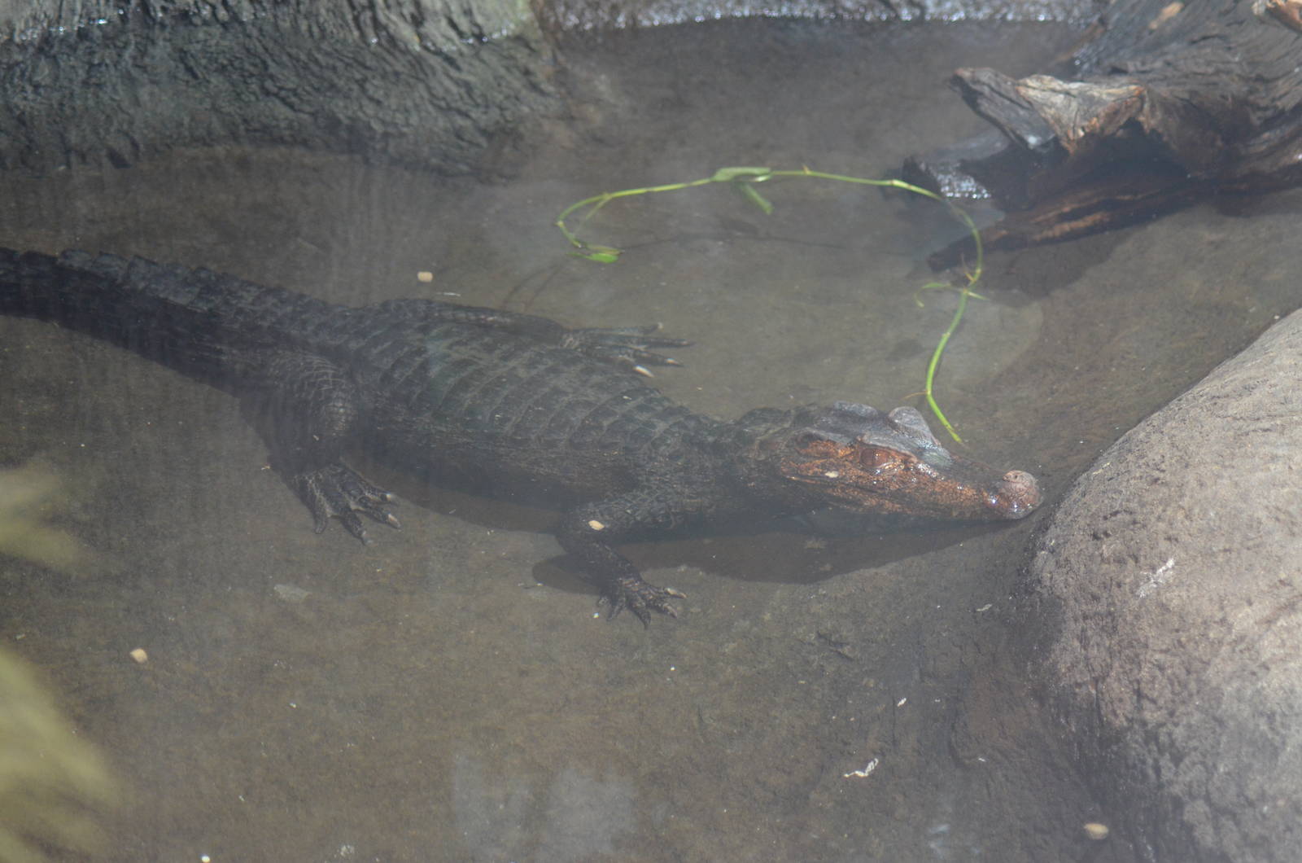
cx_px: 651
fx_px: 3790
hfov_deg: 19.5
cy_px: 432
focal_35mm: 105
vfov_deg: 13.0
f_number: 4
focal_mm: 70
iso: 1100
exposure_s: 1/125
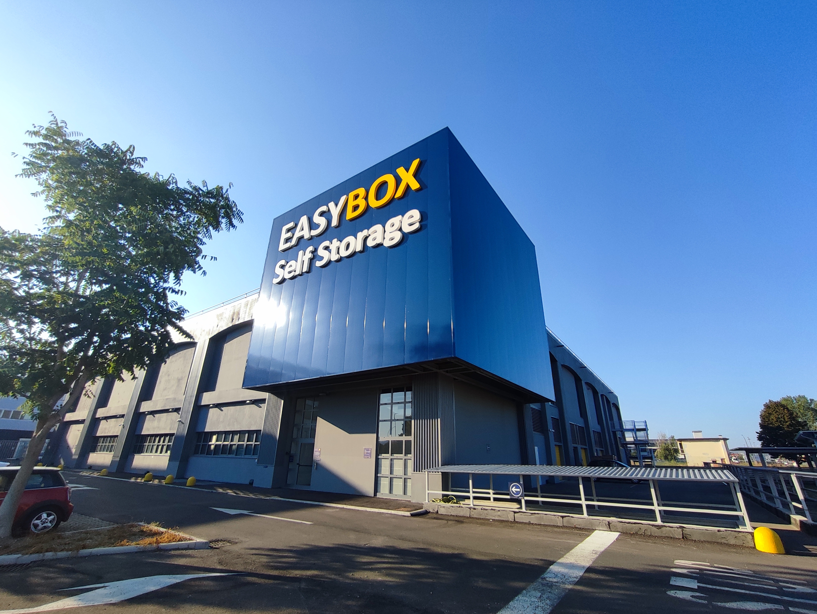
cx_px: 408
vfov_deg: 78.2
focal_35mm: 16
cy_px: 307
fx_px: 378
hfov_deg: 94.5
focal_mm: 1.65
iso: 50
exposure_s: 1/926
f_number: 2.2
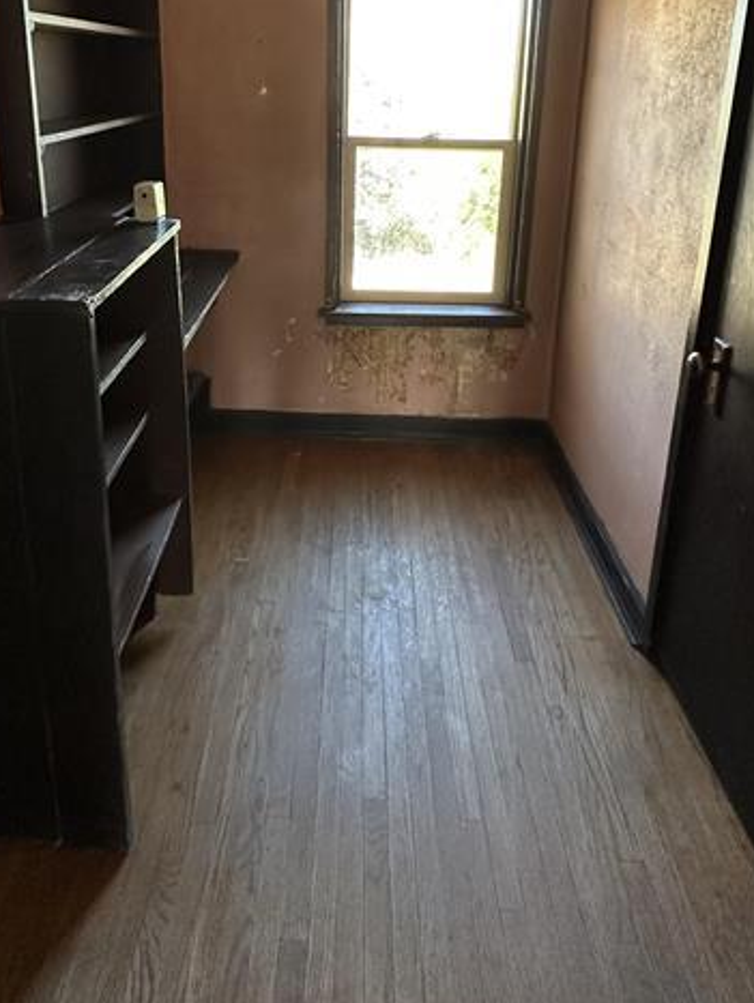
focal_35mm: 23
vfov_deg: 68.3
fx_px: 667
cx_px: 352
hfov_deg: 58.9
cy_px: 232
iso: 320
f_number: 2.2
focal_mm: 2.22
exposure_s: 1/60
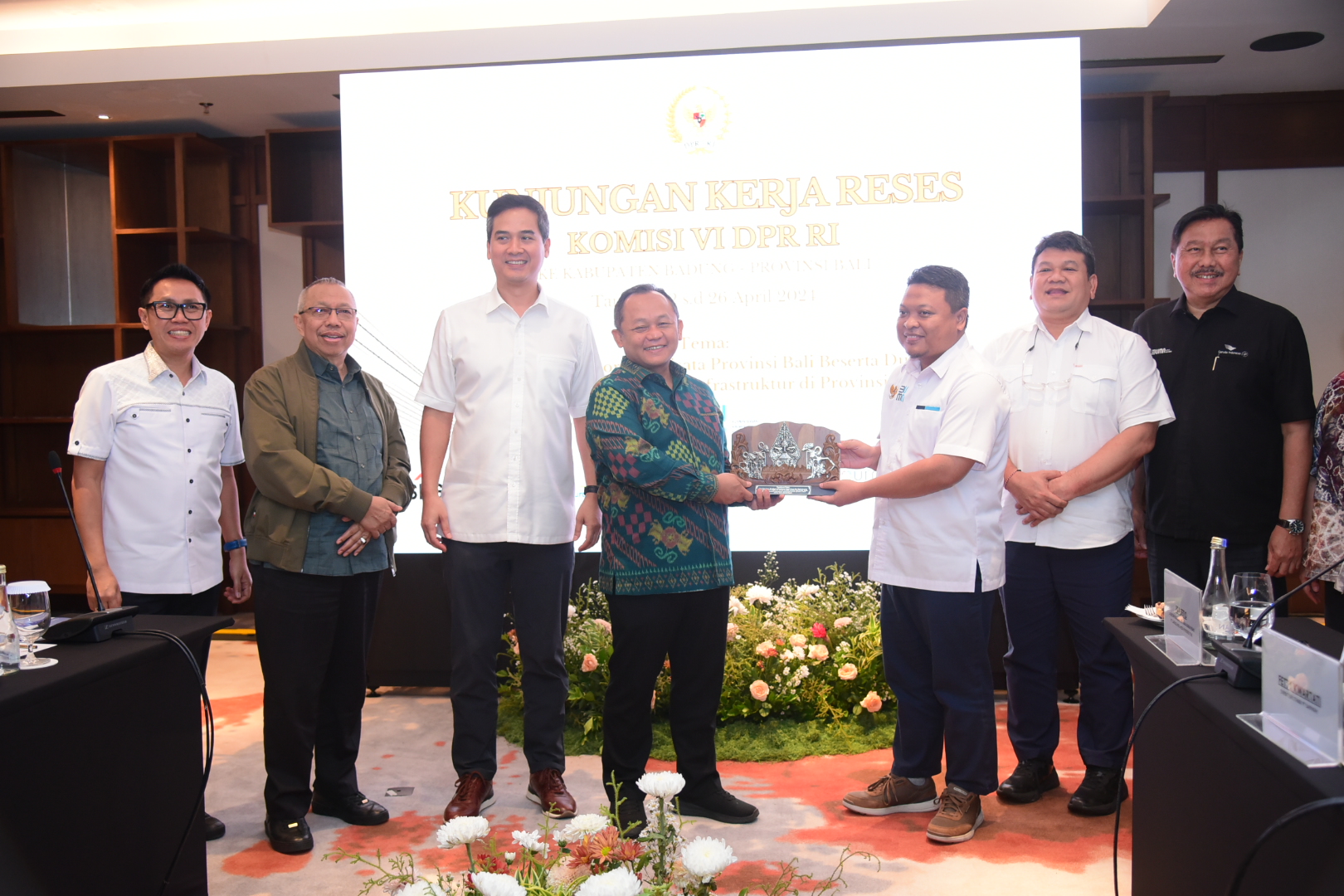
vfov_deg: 38.9
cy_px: 448
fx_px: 1269
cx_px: 672
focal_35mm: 34
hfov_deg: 55.8
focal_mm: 34
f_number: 4
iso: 2500
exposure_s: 1/100
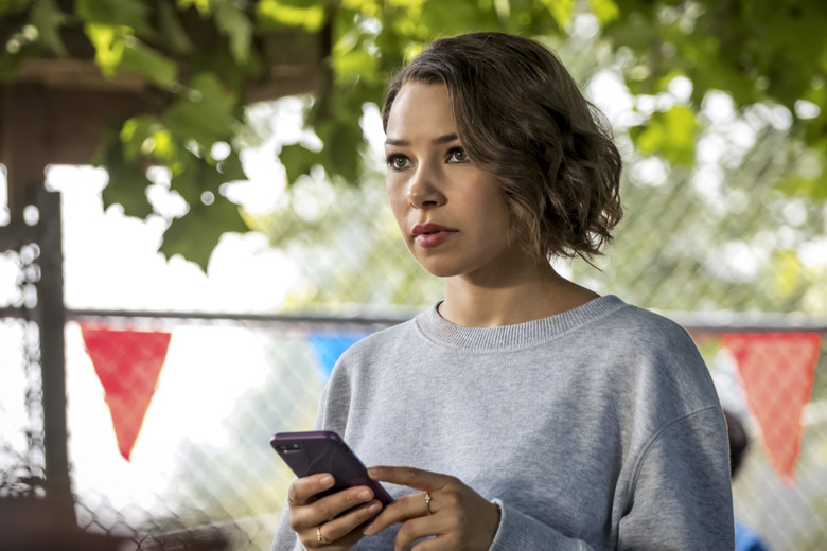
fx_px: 3721
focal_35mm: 162
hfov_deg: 12.7
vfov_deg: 8.5
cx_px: 414
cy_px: 276
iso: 800
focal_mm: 108.2
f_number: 4
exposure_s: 1/320
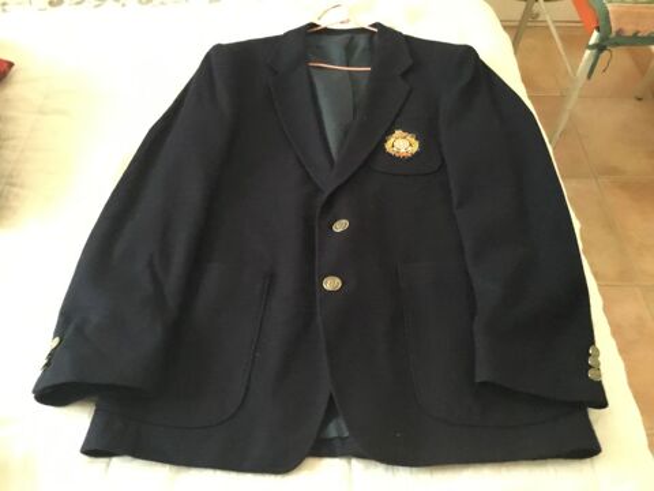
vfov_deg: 45.4
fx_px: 586
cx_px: 327
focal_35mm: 31
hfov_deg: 58.4
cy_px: 246
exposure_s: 1/17
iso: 320
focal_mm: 3.3
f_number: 2.4
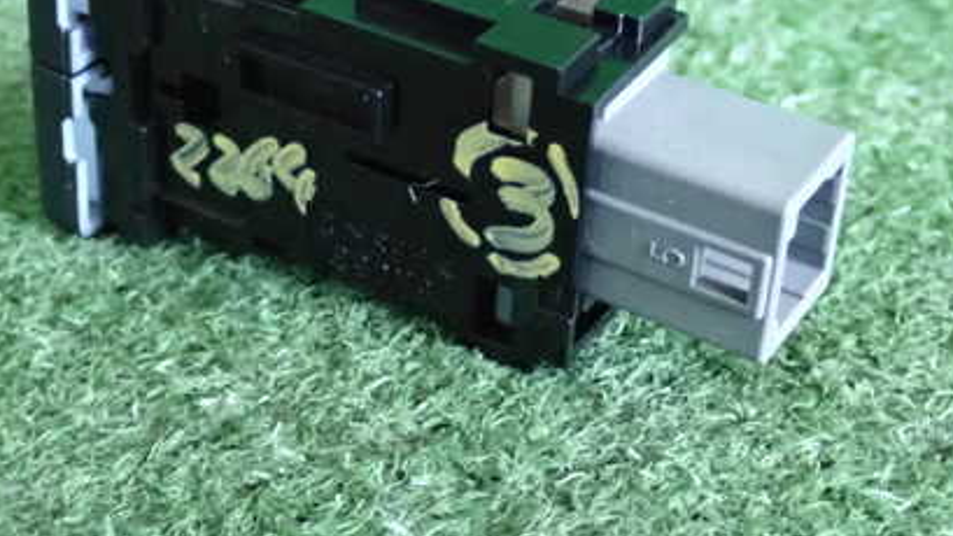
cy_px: 165
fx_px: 2021
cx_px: 454
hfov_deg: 26.5
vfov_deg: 15.1
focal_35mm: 80
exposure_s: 1/50
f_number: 3.2
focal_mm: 9.01
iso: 2500
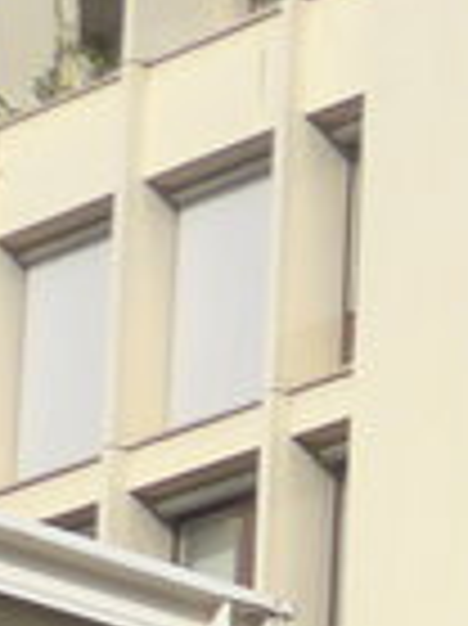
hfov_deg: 5.0
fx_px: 4514
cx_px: 2214
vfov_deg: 7.4
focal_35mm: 250
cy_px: 1464
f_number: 2.8
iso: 80
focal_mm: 6
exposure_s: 1/1000
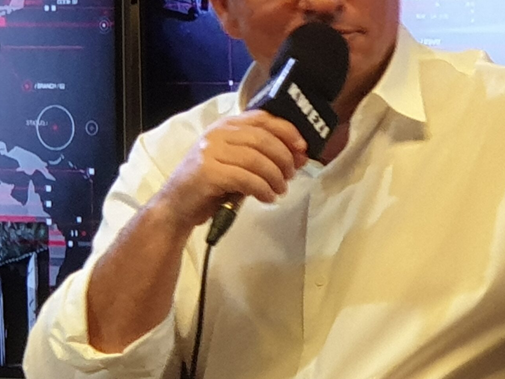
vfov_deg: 14.2
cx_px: 394
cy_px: 176
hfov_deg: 18.7
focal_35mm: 104
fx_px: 1517
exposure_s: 1/33
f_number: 2.4
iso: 100
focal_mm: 6
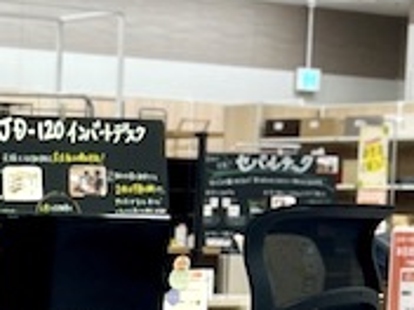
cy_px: 364
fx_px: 1806
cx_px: -358
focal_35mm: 151
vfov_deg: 9.7
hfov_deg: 11.9
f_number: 1.5
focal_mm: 5.7
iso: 80
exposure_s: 1/120
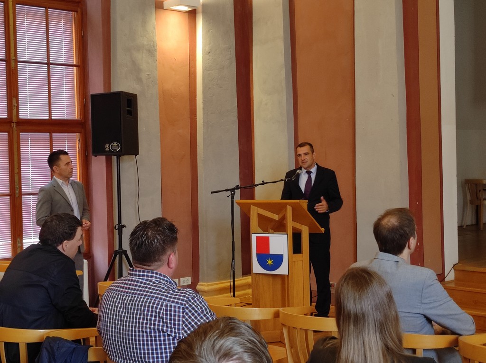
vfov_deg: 54.8
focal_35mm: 25
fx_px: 351
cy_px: 182
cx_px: 243
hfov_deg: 69.4
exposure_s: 1/33
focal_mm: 4.7
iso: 525
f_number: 1.79
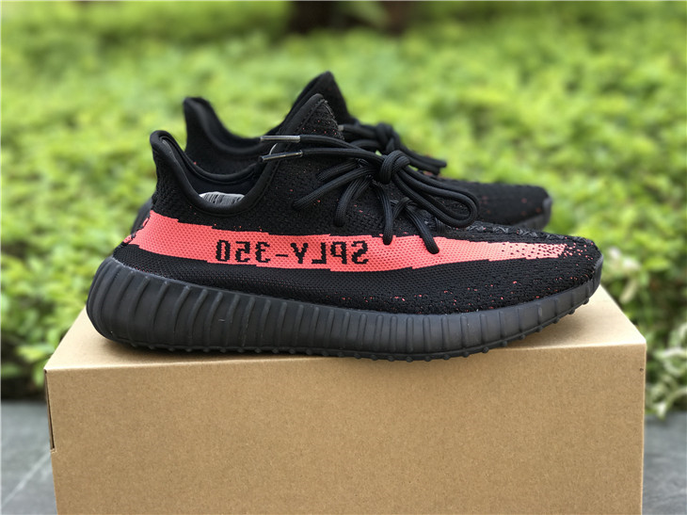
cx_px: 344
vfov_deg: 25.6
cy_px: 258
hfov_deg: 33.8
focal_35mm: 57
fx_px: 1131
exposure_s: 1/100
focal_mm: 6.6
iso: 32
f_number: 2.8
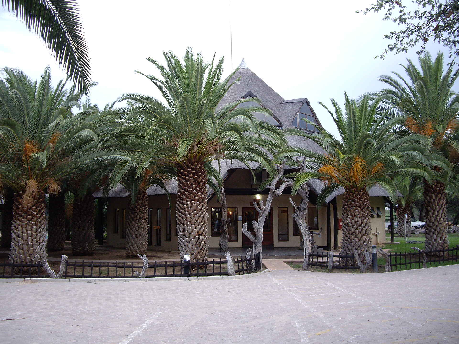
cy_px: 172
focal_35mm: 38
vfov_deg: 37.7
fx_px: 504
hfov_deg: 49.0
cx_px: 230
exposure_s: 1/80
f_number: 2.8
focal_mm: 7.9
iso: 200
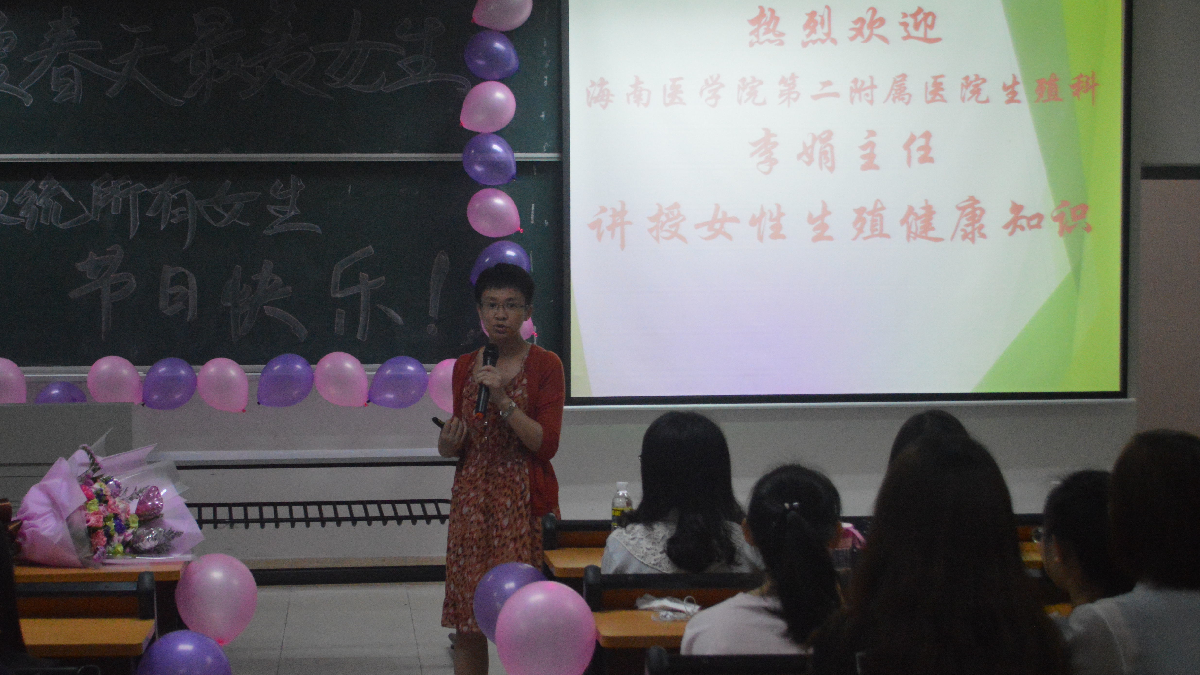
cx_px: 470
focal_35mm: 65
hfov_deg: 32.2
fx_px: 2068
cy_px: 381
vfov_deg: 18.5
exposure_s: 1/320
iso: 3200
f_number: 5
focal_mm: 34
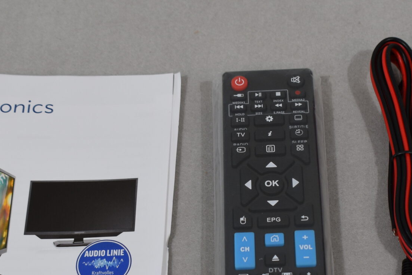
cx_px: 269
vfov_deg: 13.0
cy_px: 229
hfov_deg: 19.4
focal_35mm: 105
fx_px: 1202
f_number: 5.6
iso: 360
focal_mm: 30
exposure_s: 1/125
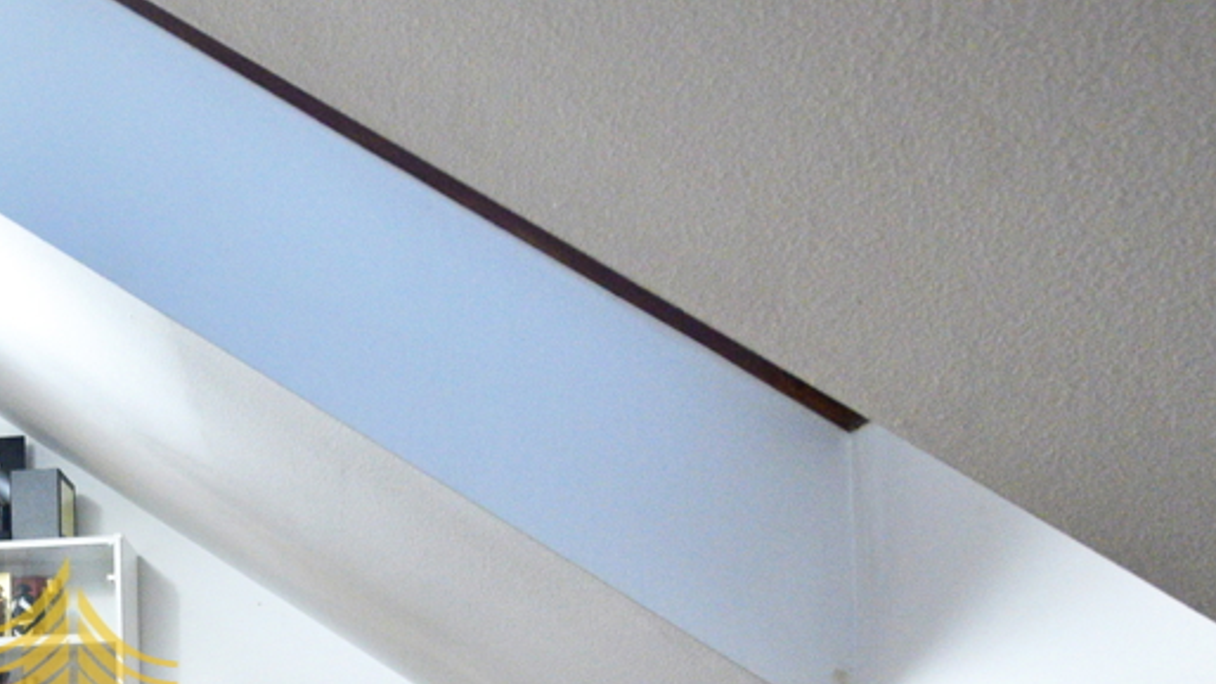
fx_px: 1419
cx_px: 73
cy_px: 715
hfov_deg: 41.8
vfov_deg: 25.5
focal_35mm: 44
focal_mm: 12
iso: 2200
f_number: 4.8
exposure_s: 1/30
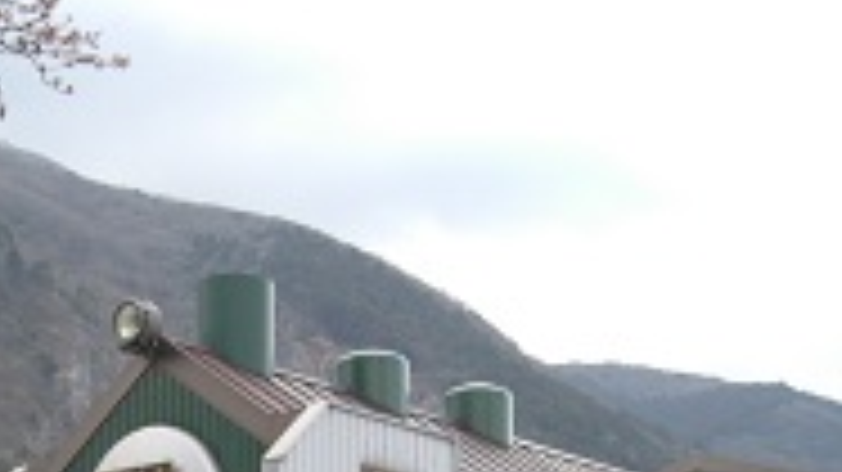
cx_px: 261
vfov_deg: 12.7
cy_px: 665
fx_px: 2031
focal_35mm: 91
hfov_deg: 23.3
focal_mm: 7.9
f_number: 2.8
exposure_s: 1/250
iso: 80
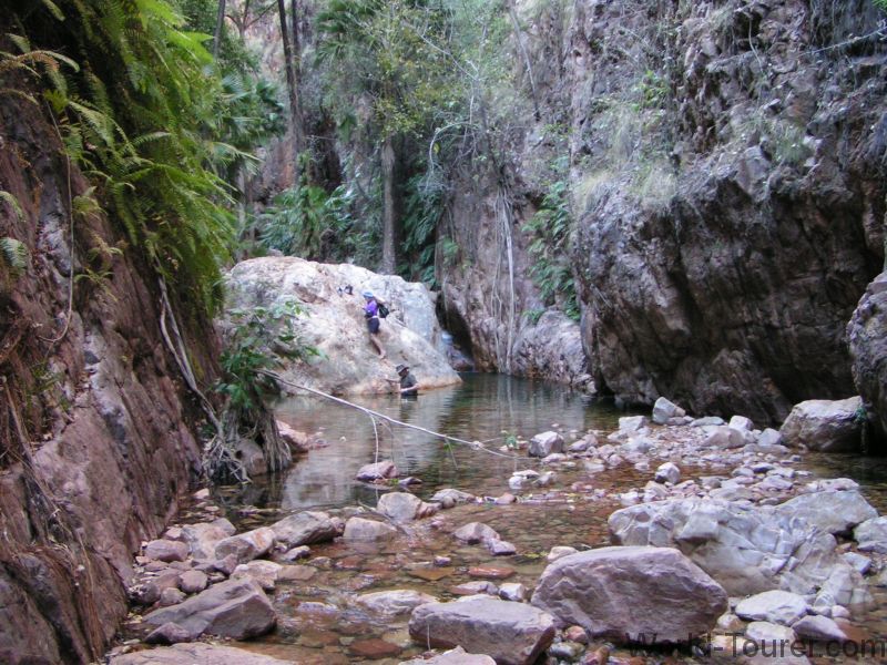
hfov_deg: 49.0
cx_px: 444
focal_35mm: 38
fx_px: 974
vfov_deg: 37.7
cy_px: 332
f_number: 2.8
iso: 200
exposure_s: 1/30
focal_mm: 5.8
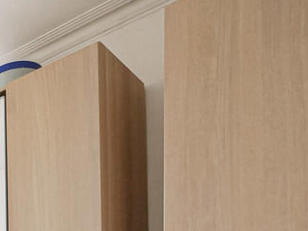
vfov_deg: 26.4
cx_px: -111
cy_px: 313
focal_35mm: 45
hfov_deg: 30.8
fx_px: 400
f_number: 4
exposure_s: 1/60
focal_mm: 7
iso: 2000
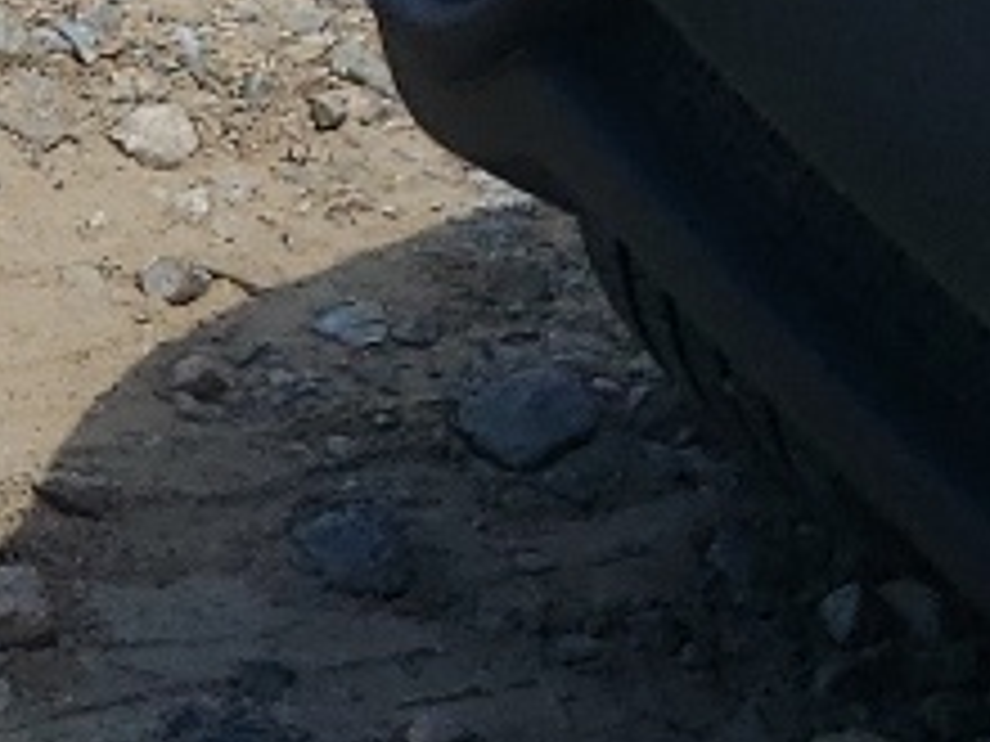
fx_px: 5405
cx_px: -1953
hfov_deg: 8.7
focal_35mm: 189
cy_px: 1767
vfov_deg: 7.4
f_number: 1.5
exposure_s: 1/2500
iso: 50
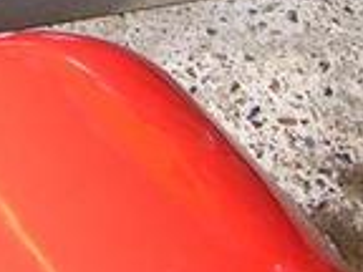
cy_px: -321
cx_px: -217
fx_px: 1583
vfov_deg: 9.1
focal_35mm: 151
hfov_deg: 12.3
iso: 153
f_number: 2.9
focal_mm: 5.7
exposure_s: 1/60.1
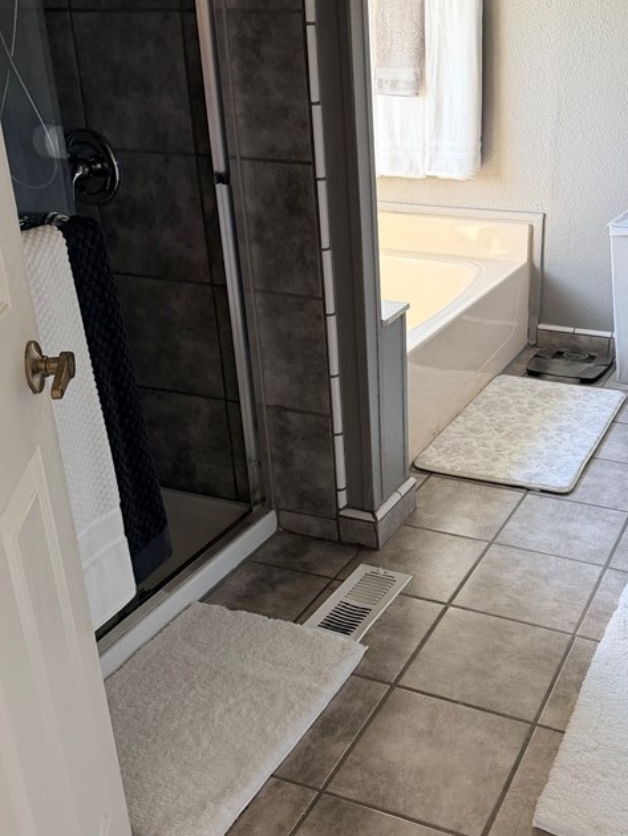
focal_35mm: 39
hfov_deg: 36.2
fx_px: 943
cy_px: 427
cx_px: 446
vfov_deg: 47.8
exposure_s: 1/121
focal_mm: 6.76
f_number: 1.78
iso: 160
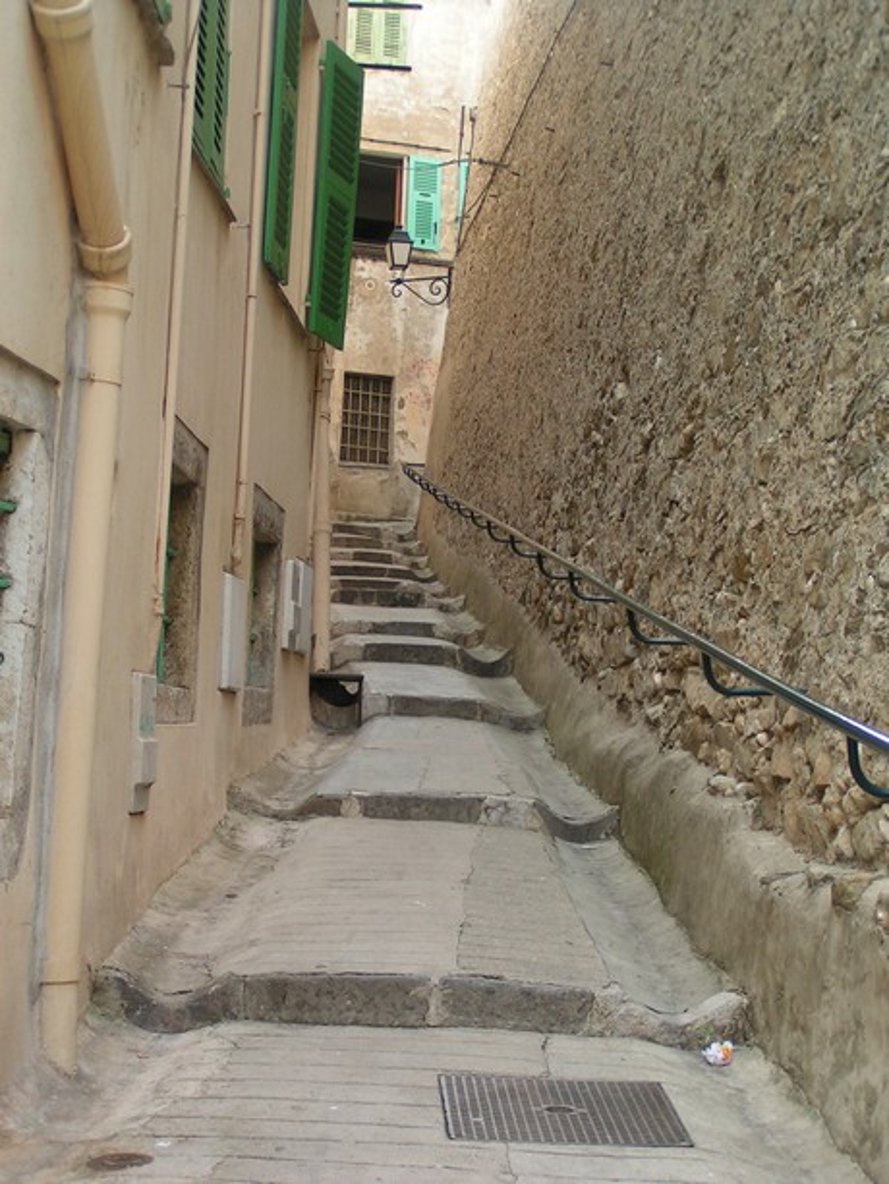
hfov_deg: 24.4
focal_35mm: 60
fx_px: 2054
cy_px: 592
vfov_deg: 32.2
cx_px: 444
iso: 50
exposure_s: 1/60
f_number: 3.2
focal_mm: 9.2
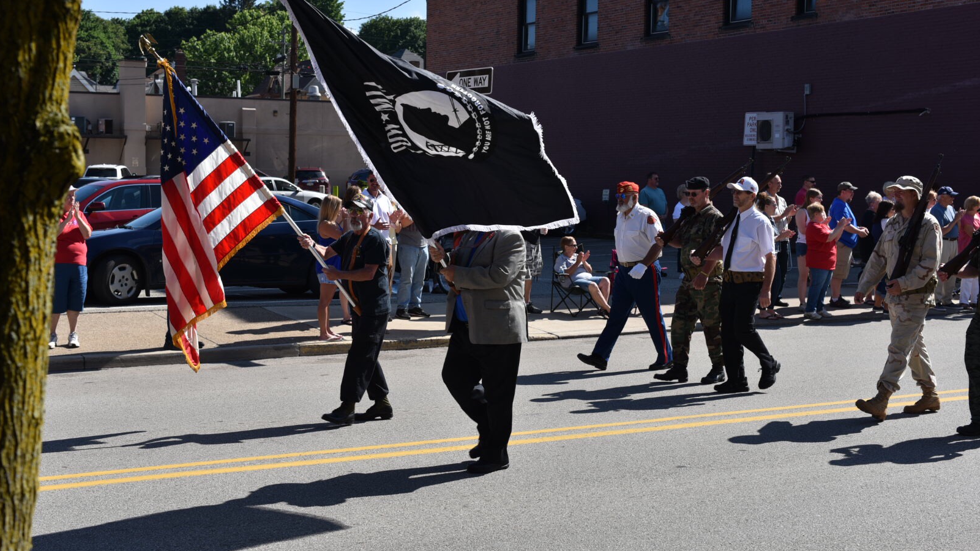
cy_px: 237
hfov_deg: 39.2
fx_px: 1377
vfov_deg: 22.6
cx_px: 489
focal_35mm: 53
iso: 100
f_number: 8
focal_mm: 50
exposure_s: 1/250
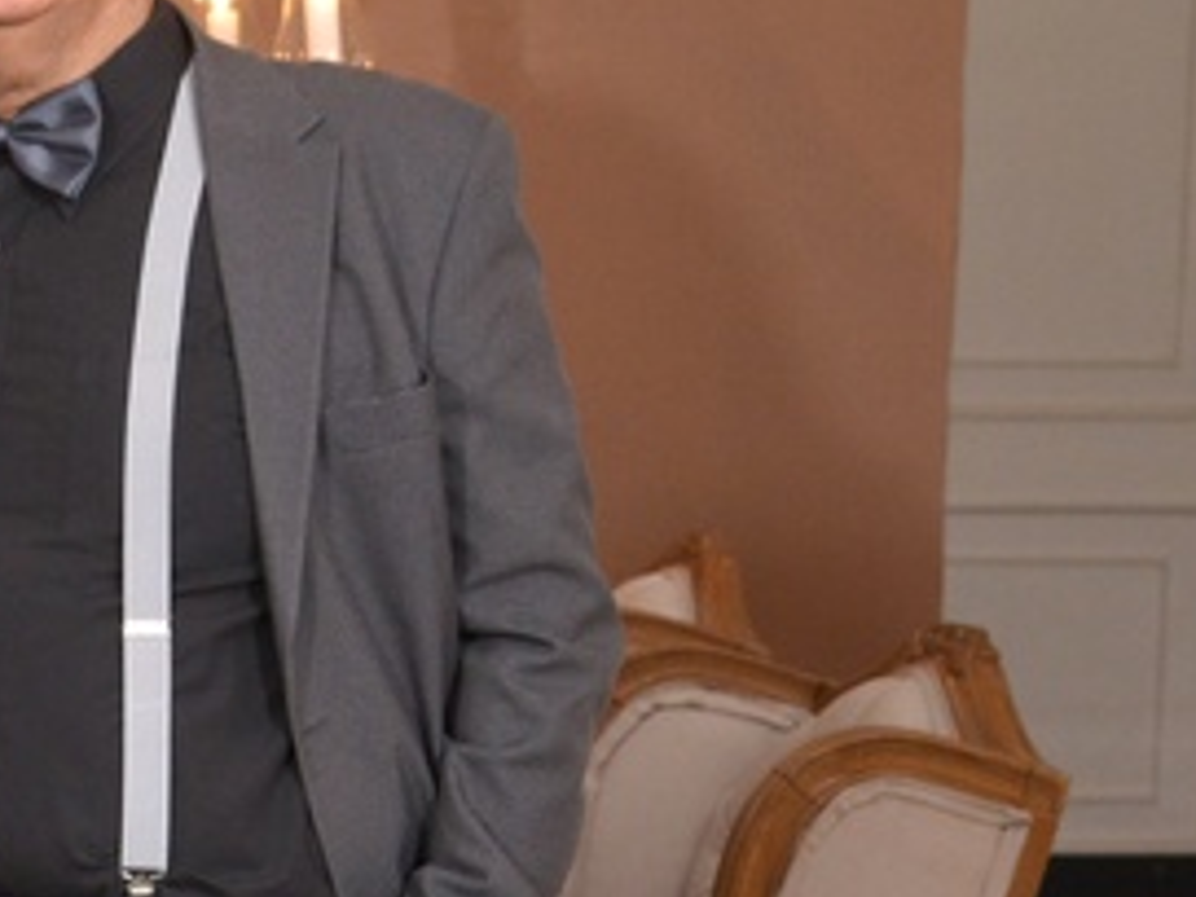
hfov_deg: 9.6
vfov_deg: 7.9
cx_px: -1429
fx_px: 6461
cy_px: 838
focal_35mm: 187
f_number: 6.3
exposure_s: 1/160
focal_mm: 44
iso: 1600
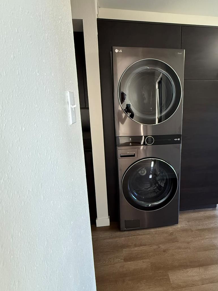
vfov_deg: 79.0
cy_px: 144
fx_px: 176
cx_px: 145
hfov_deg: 61.9
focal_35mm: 21
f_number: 2.2
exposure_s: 1/60
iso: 800
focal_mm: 2.22
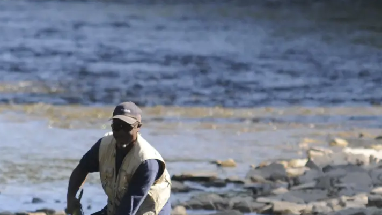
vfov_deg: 1.3
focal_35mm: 945
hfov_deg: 2.3
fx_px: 9575
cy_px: 199
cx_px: 116
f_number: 4.5
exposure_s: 1/1600
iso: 400
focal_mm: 200
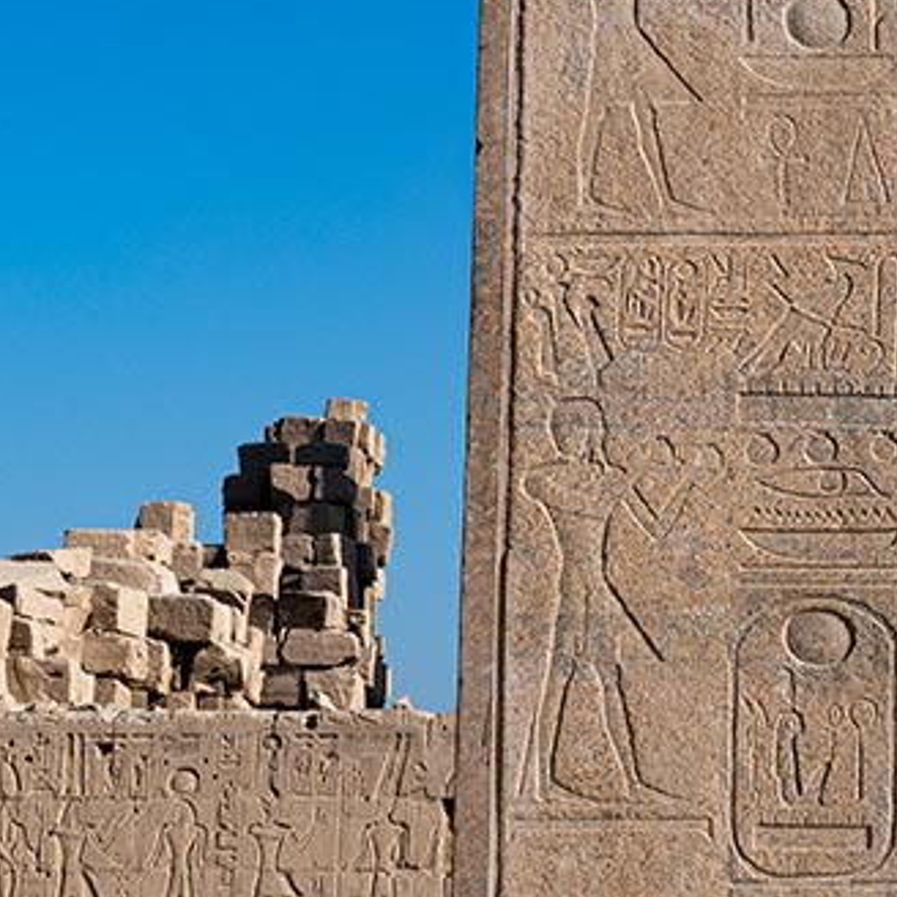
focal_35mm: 127
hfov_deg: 13.6
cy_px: -41
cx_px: 820
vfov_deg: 13.5
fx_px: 3729
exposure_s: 1/640
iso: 100
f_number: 8
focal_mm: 22.7
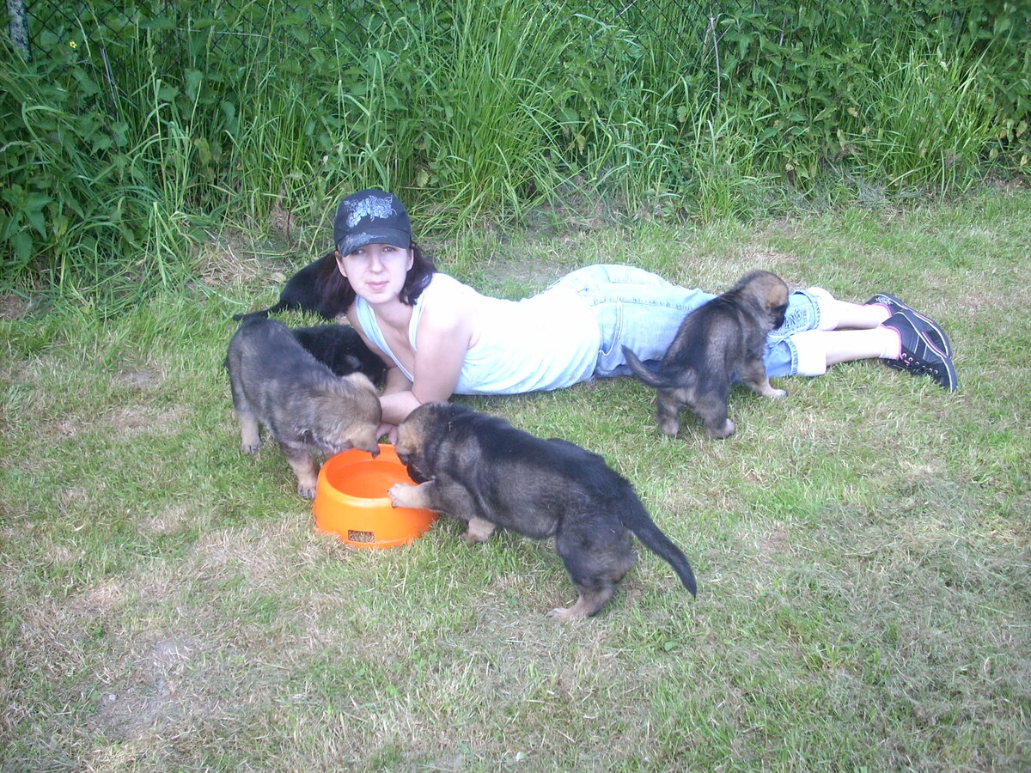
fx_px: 1102
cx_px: 516
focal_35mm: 37
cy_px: 386
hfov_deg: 50.1
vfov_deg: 38.7
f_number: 2.8
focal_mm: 6.2
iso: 64
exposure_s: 1/142
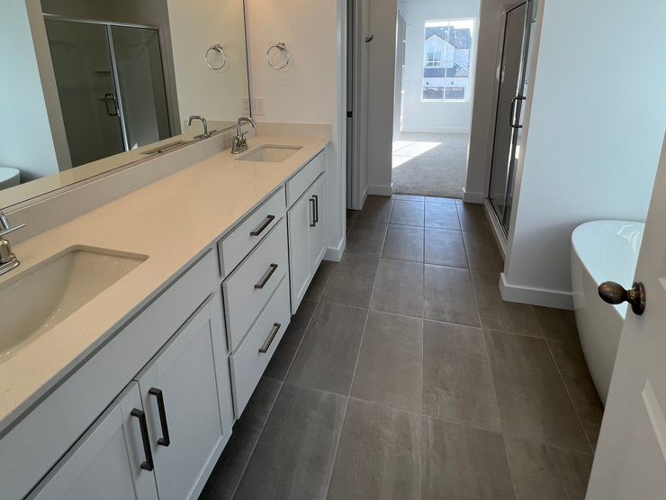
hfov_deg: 87.7
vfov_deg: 69.0
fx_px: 346
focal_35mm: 18
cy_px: 155
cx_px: 316
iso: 32
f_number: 1.8
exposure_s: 1/174
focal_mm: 1.57
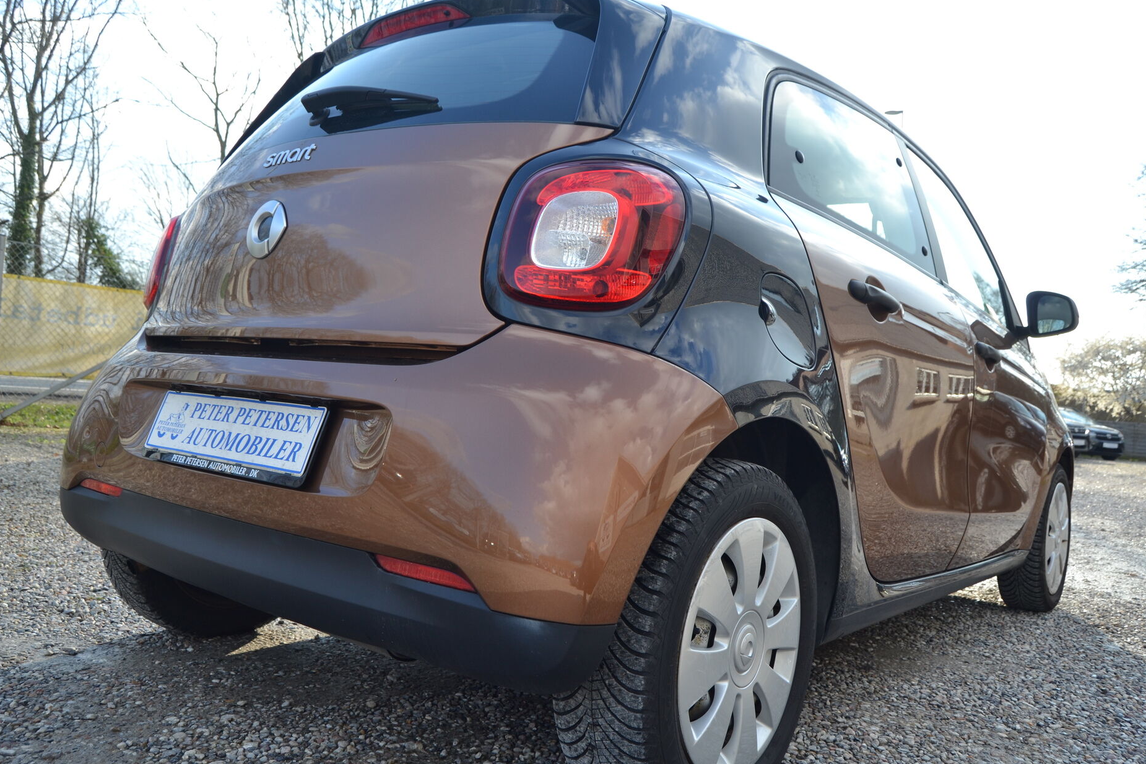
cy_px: 383
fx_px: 891
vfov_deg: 46.4
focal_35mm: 28
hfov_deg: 65.5
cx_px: 568
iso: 100
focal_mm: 18
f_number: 5.6
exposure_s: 1/125
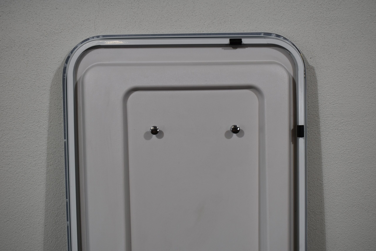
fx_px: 439
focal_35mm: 42
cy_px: 126
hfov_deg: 46.4
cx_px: 188
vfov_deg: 31.9
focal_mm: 28
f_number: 5.6
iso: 200
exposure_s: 1/160
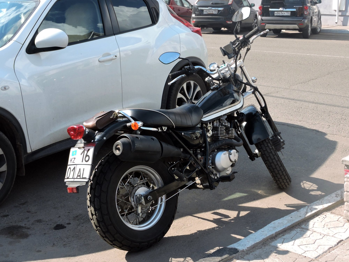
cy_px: 131
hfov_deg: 42.1
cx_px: 174
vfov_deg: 32.2
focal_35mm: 45
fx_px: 454
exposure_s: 1/320
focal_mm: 8.1
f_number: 4
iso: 100
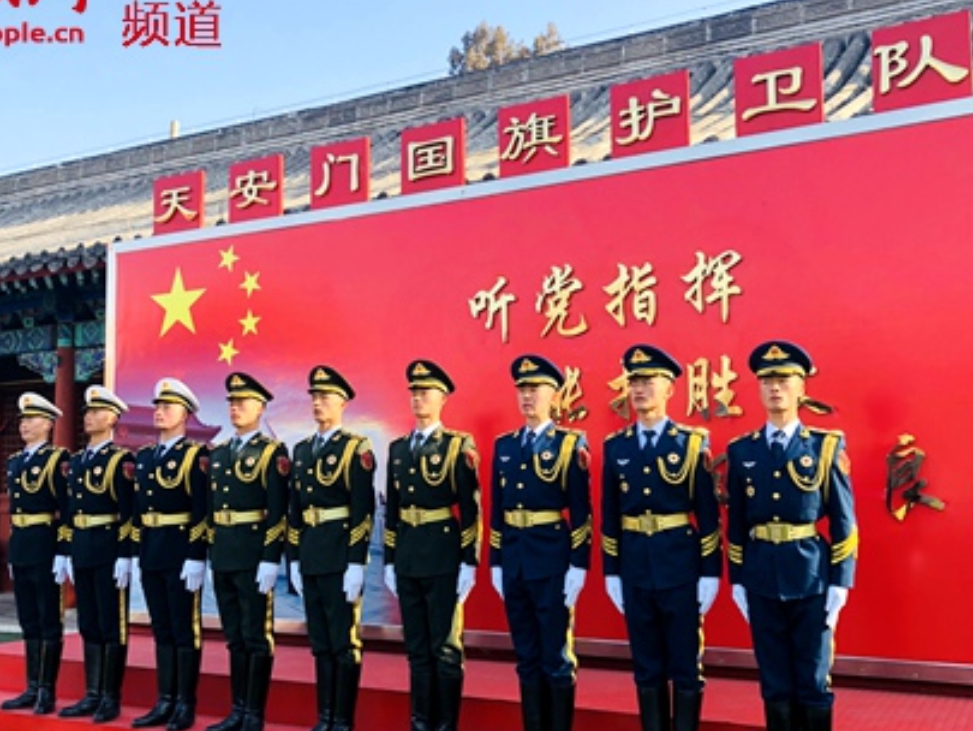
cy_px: 421
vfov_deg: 37.7
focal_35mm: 38
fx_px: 1068
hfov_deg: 48.9
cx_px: 442
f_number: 1.8
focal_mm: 3.99
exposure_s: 1/316
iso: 20
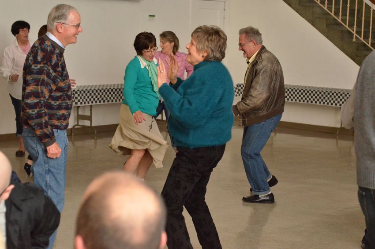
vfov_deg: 18.1
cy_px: 124
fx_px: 780
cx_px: 188
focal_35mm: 75
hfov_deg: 27.0
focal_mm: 50
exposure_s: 1/250
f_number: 4
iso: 4000
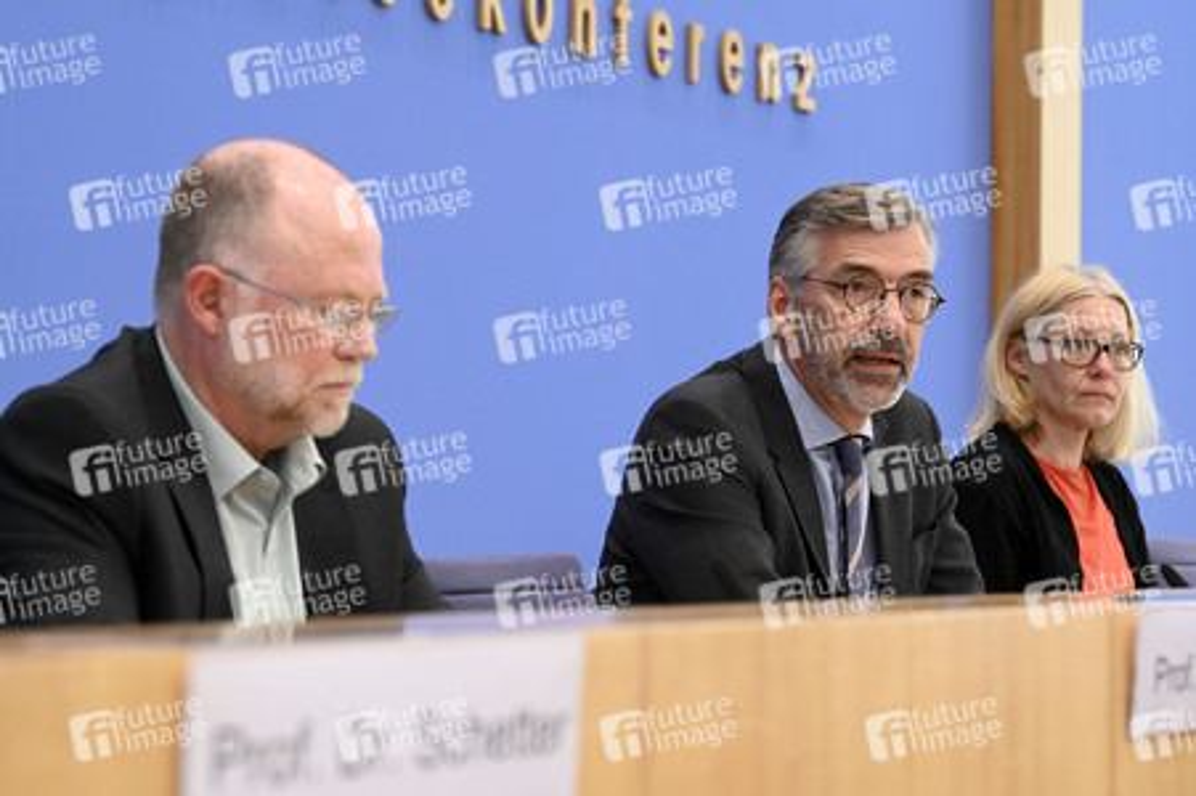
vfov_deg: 15.2
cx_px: 598
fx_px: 2988
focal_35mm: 90
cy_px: 398
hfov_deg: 22.6
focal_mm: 90
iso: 4000
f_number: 6.3
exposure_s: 1/400
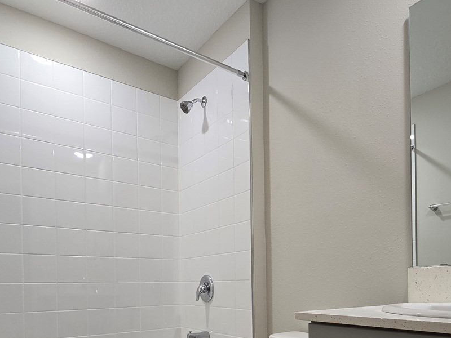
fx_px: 339
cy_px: 288
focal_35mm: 26
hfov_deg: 66.5
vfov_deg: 48.8
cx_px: 276
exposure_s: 1/60
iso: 100
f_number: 2.2
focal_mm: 2.2
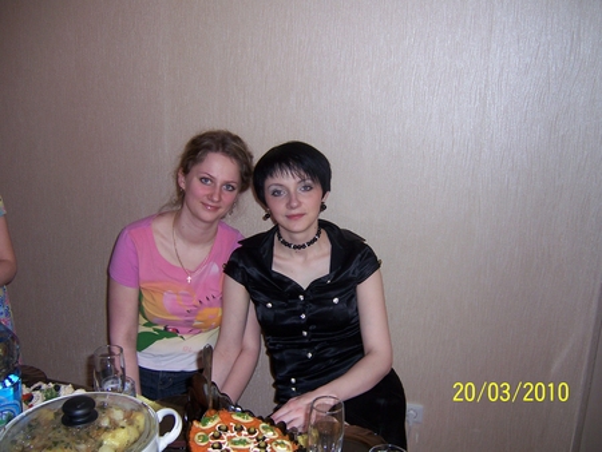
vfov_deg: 43.0
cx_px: 301
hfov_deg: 55.3
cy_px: 226
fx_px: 574
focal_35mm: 33
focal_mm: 5.5
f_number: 2.8
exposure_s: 1/60
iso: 80
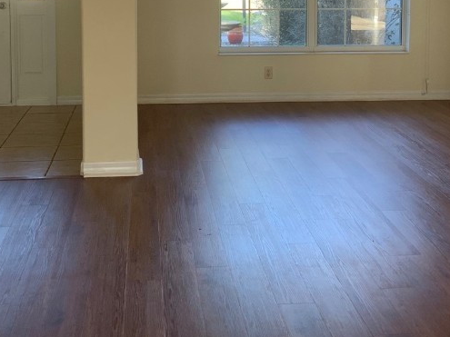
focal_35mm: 60
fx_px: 780
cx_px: 222
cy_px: 23
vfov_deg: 23.6
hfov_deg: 32.2
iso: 64
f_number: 1.8
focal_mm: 3
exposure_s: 1/60
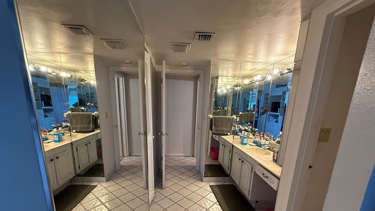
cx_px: 184
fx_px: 159
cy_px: 142
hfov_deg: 99.4
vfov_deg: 65.2
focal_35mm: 16
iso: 500
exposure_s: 1/120
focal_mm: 2.22
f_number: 2.2
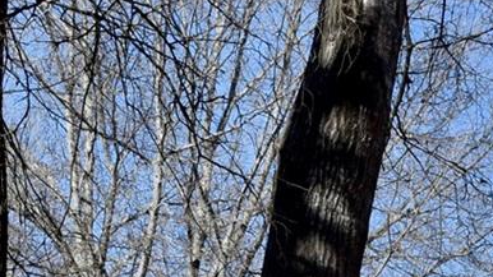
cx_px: 489
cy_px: 744
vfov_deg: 5.4
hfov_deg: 9.9
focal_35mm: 217
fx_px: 2836
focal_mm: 26
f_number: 8
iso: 280
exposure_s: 1/500
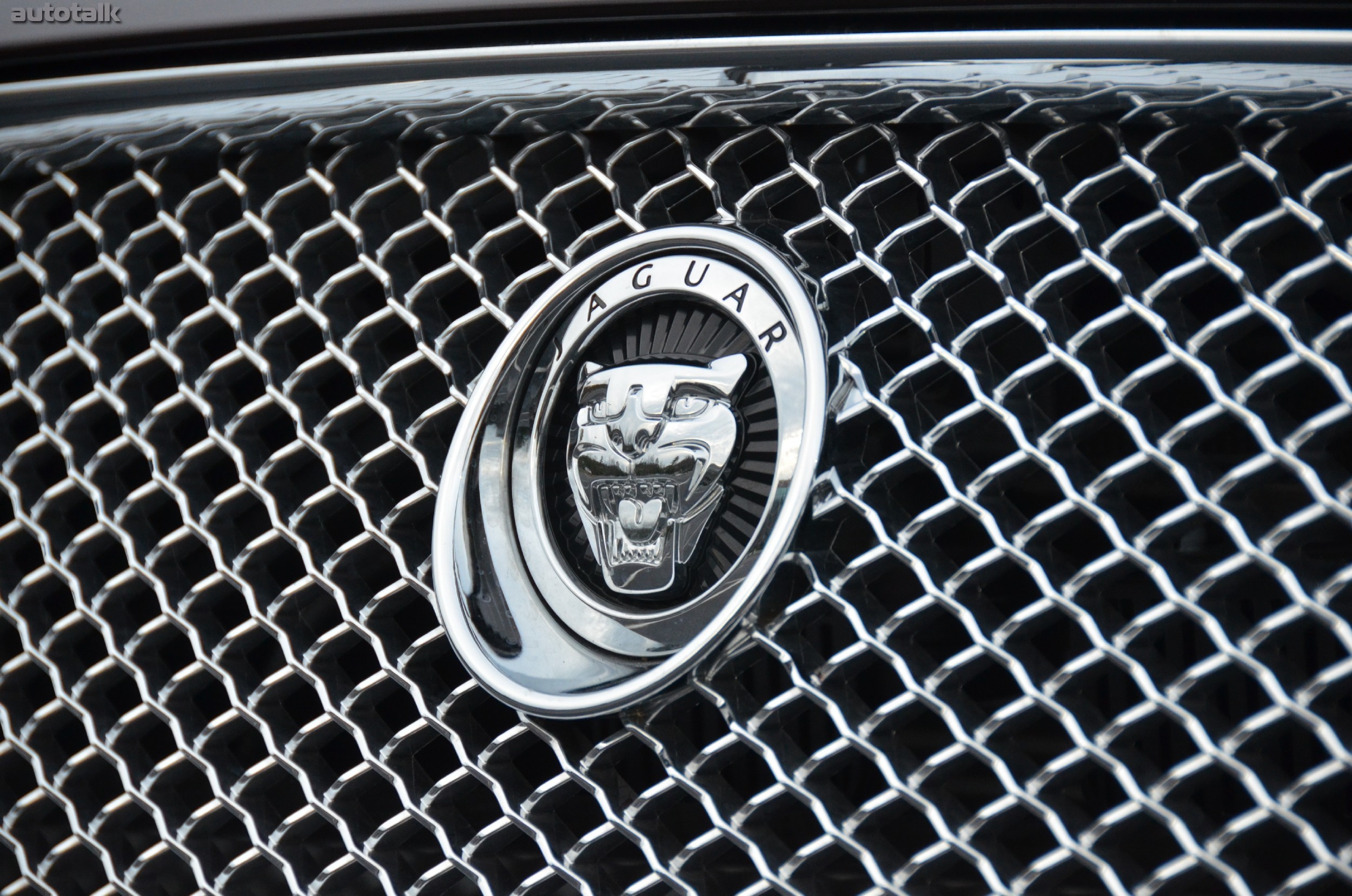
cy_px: 448
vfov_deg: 5.4
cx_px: 676
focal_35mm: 255
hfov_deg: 8.1
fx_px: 9557
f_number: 5.6
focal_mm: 170
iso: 1600
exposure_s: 1/250
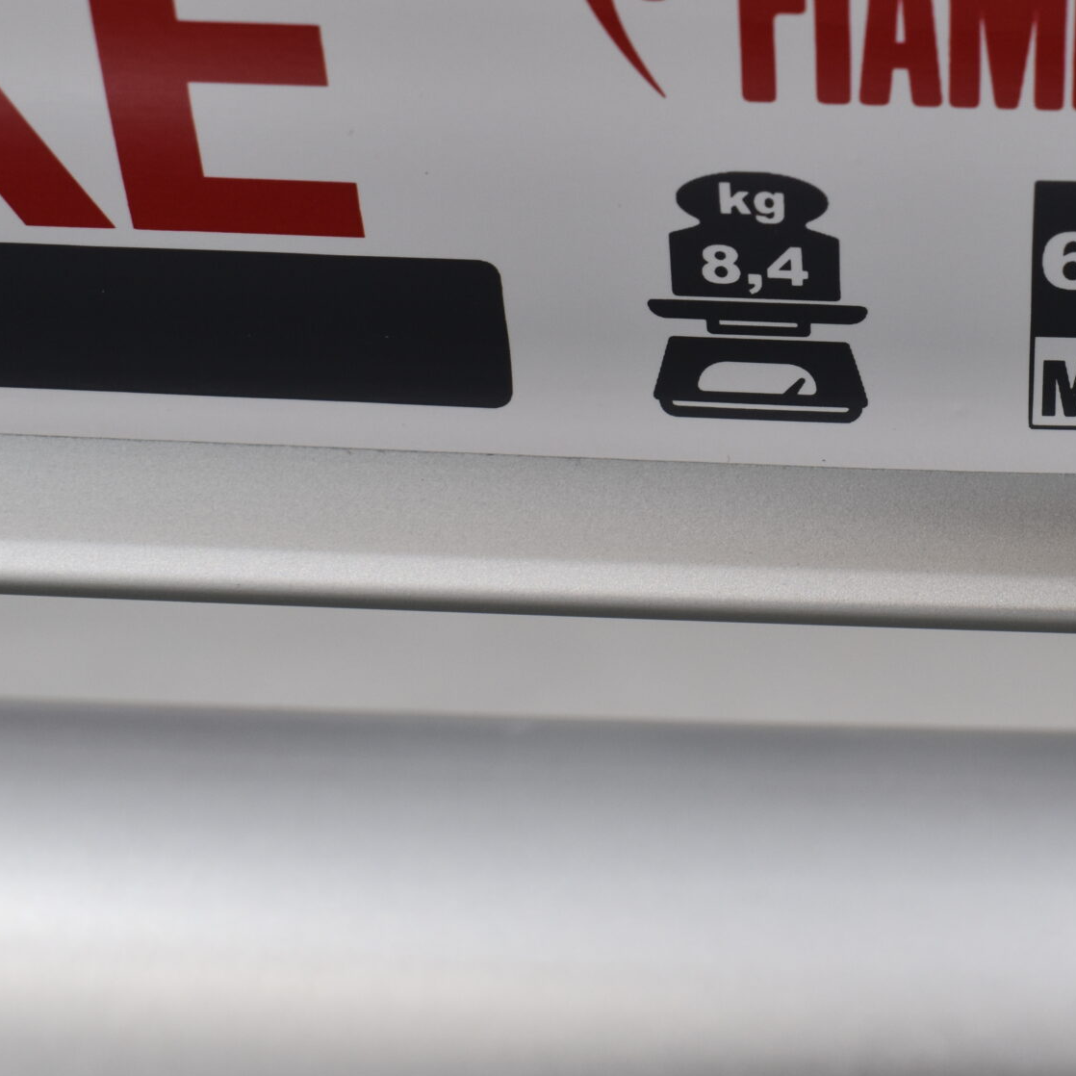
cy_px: 313
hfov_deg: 23.0
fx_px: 2566
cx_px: 996
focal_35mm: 73
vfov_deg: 23.5
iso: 360
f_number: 8
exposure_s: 1/60
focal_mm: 25
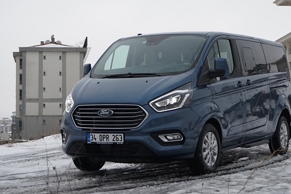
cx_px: 172
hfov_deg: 26.0
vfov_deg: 17.4
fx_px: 630
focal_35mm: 78
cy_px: 82
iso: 100
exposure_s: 1/100
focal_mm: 38
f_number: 5.6
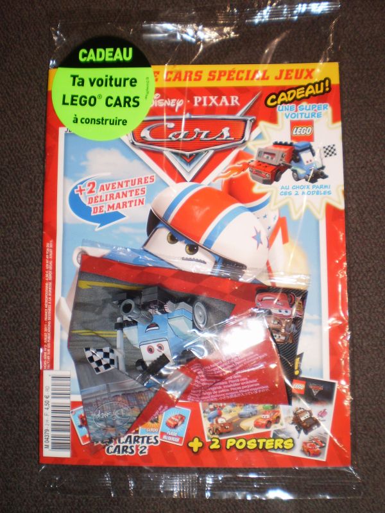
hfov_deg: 39.7
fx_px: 534
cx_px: 192
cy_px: 256
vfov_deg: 51.4
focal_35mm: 36
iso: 125
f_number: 3.1
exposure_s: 1/30
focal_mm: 6.3
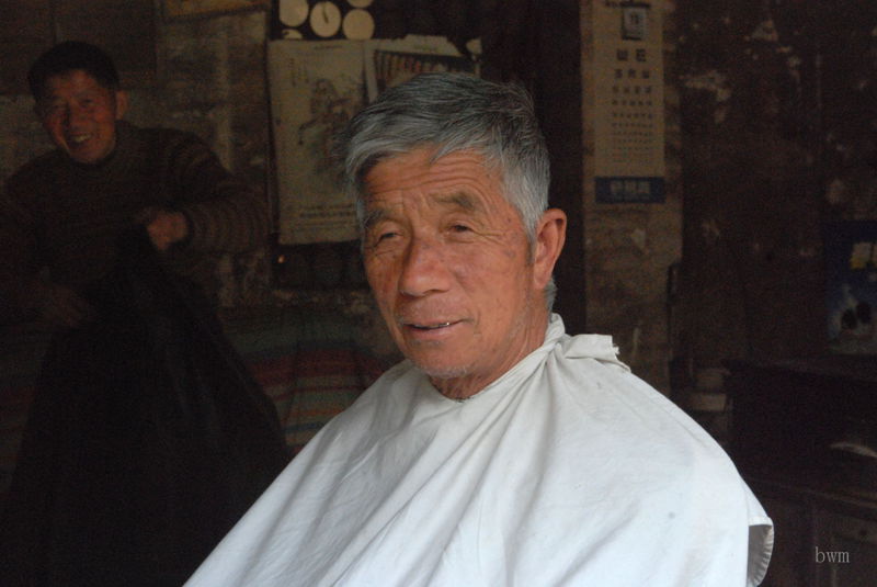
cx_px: 438
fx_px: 2268
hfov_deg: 21.9
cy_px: 294
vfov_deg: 14.7
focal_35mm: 93
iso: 1600
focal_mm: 62
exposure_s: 1/80
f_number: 16
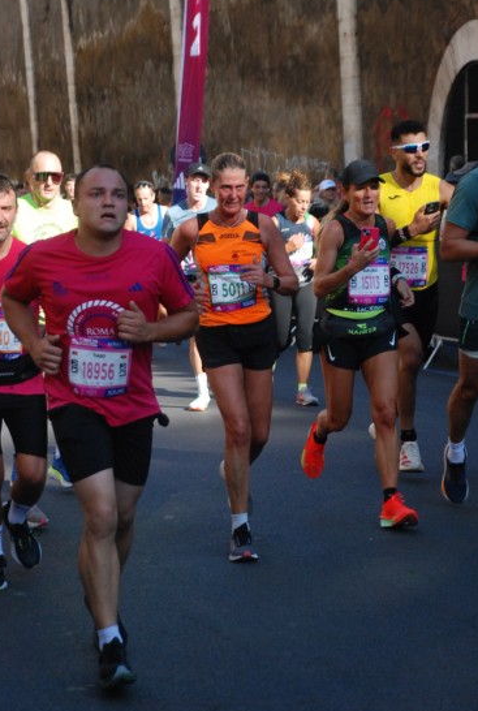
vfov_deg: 16.5
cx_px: 253
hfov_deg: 11.2
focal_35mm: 124
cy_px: 329
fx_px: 2447
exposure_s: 1/1000
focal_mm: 75
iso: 1000
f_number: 5.6
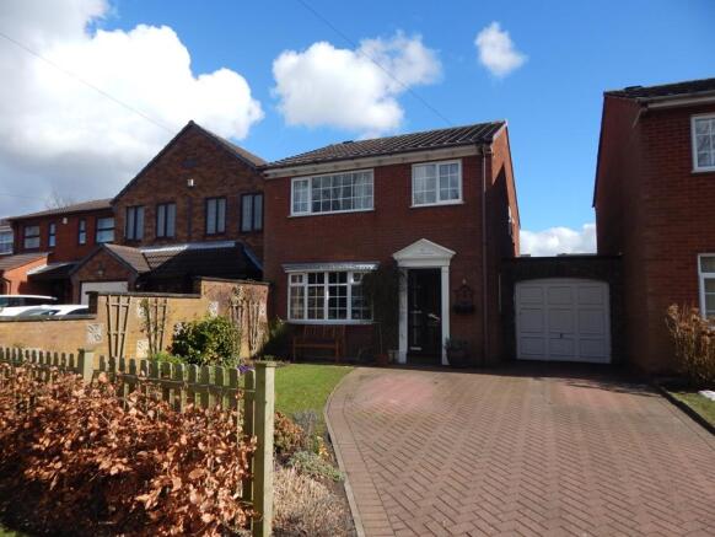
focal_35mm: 22
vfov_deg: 61.1
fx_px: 455
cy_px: 268
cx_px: 358
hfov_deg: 76.4
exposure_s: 1/400
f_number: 6
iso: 125
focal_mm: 4
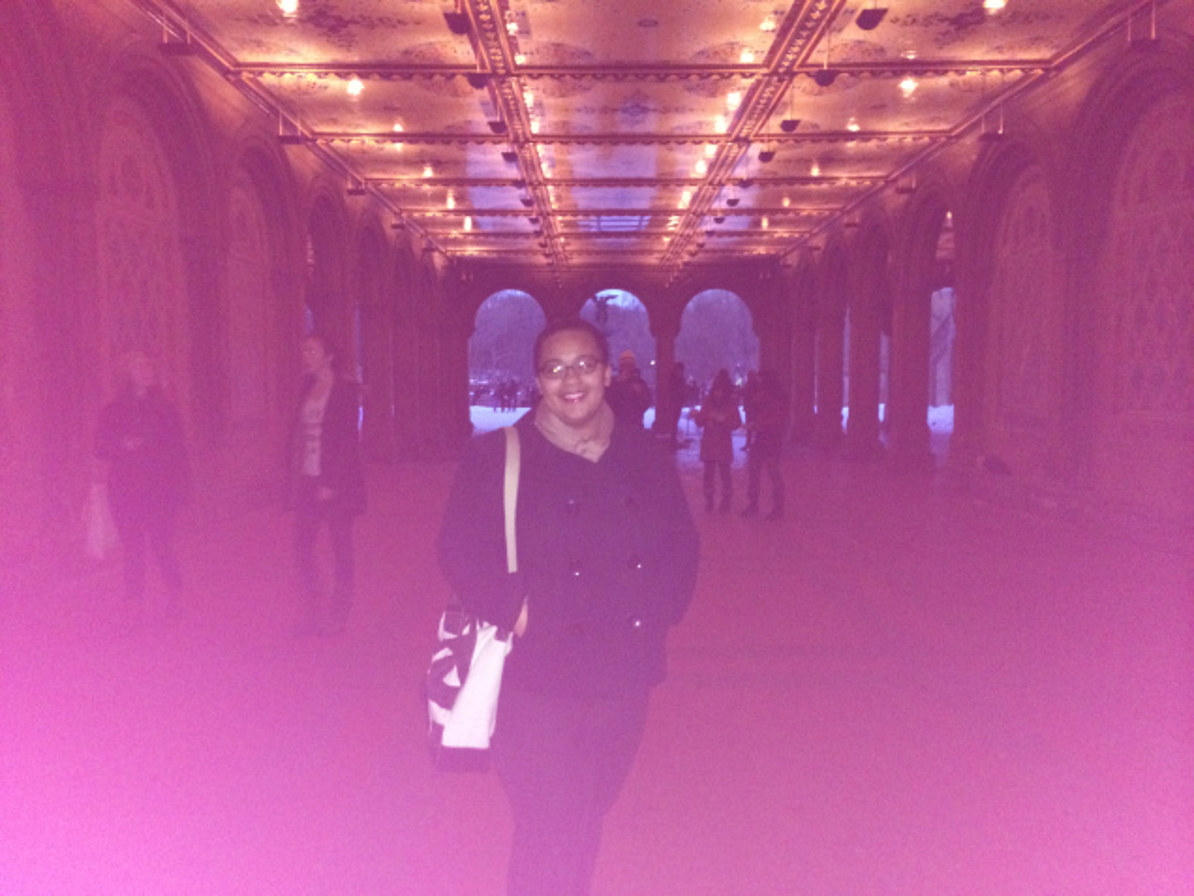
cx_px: 597
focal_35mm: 30
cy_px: 448
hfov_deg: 60.0
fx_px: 1035
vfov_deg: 46.8
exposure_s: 1/16
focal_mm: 4.12
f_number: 2.2
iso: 500
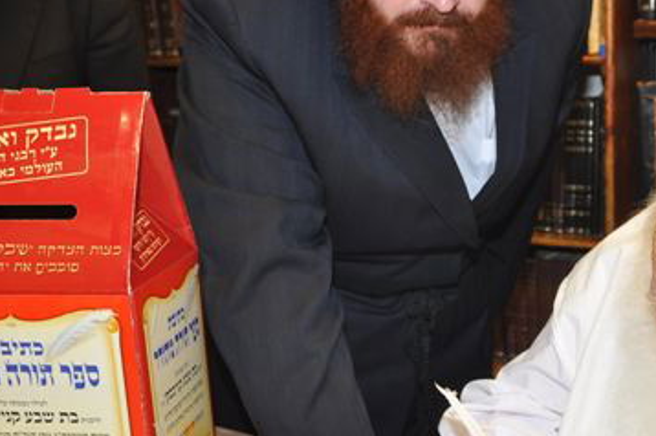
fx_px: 1074
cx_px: 517
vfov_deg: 22.8
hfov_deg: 33.1
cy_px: 312
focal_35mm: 59
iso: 200
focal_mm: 22
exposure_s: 1/60
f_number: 5.6
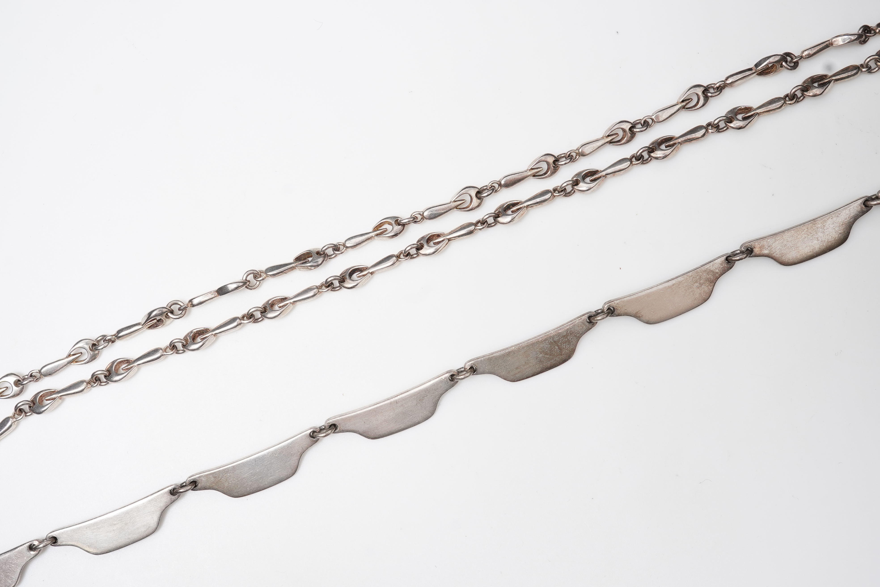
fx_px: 1100
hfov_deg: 43.6
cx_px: 440
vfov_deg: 29.9
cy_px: 294
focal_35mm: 45
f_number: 16
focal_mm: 30
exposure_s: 1/100
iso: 320
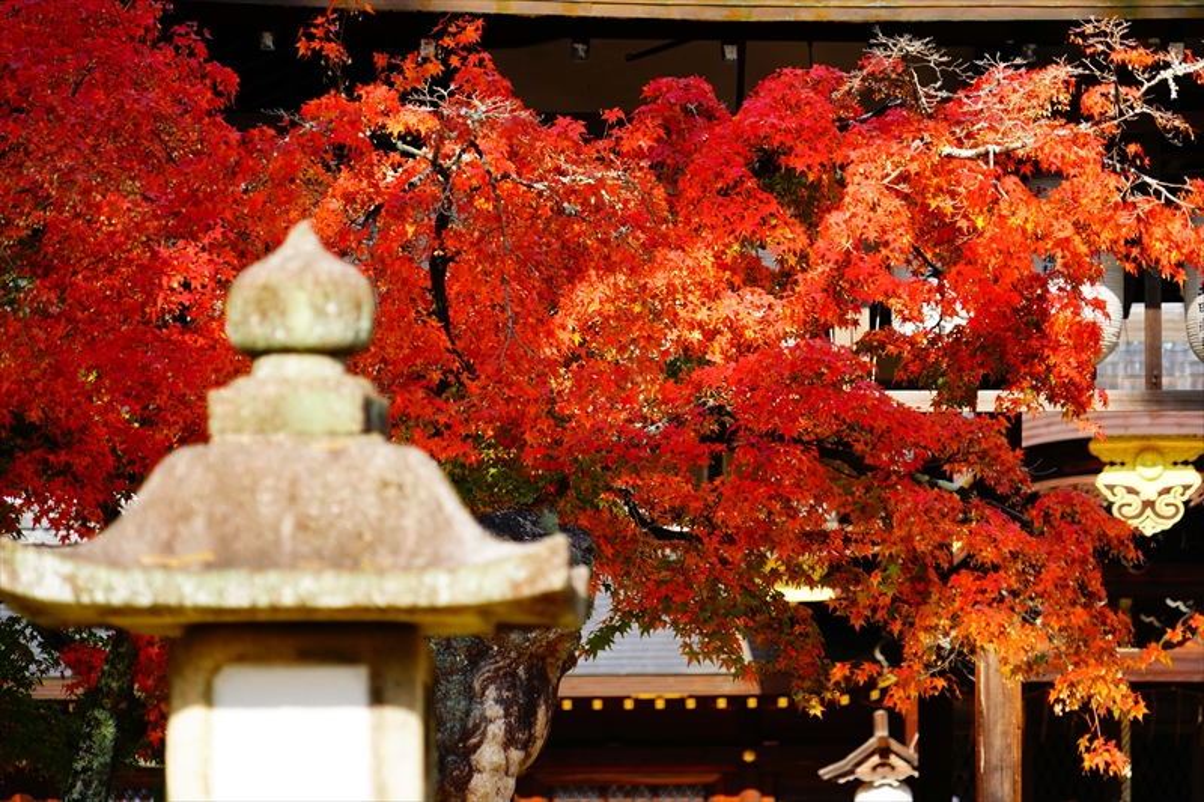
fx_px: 6386
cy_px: 401
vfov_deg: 7.2
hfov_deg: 10.8
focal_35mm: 191
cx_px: 602
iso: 160
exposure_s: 1/200
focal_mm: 191
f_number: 5.6
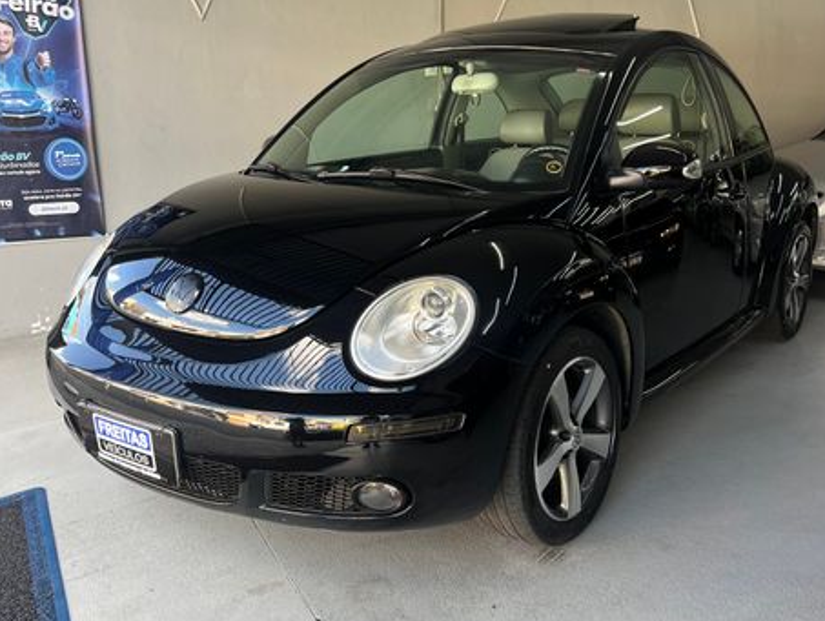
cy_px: 319
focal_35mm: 27
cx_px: 424
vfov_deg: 51.5
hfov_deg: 65.2
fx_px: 644
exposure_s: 1/120
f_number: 1.5
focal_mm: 5.7
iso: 50
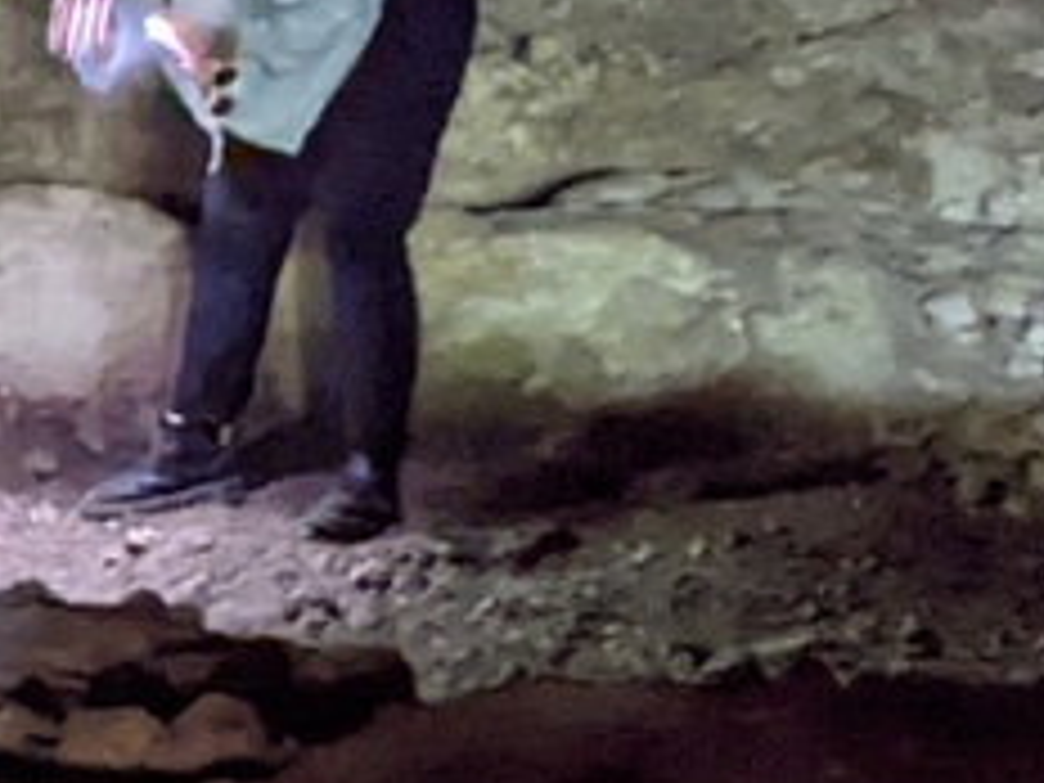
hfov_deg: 11.0
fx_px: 4494
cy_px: 194
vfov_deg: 9.9
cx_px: -1516
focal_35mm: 149
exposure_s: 1/7.14
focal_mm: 4.44
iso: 198
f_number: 1.8
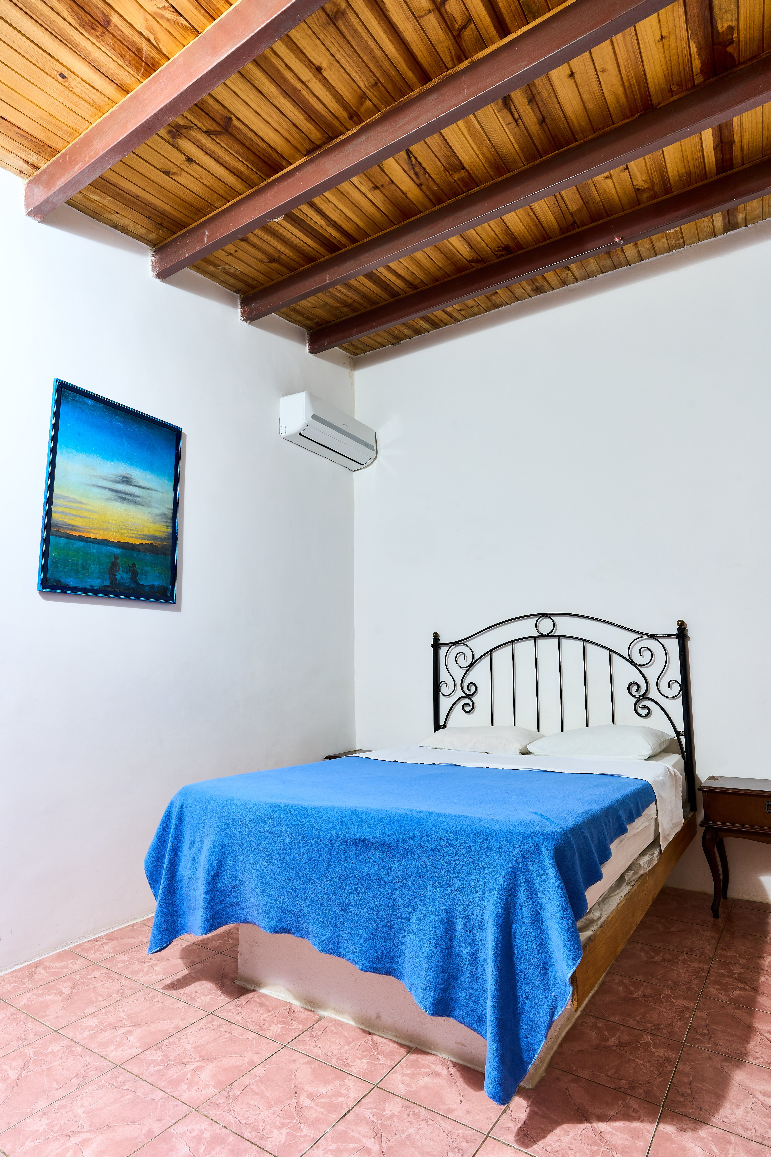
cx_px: 386
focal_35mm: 20
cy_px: 578
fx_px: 642
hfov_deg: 61.9
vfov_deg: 84.0
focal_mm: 20
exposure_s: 5
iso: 100
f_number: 11
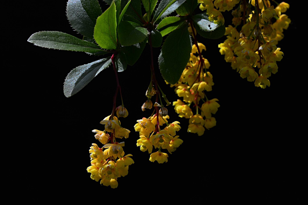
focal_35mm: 158
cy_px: 102
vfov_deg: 8.7
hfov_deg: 13.0
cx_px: 154
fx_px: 1347
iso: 200
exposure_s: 1/250
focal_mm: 105
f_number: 14
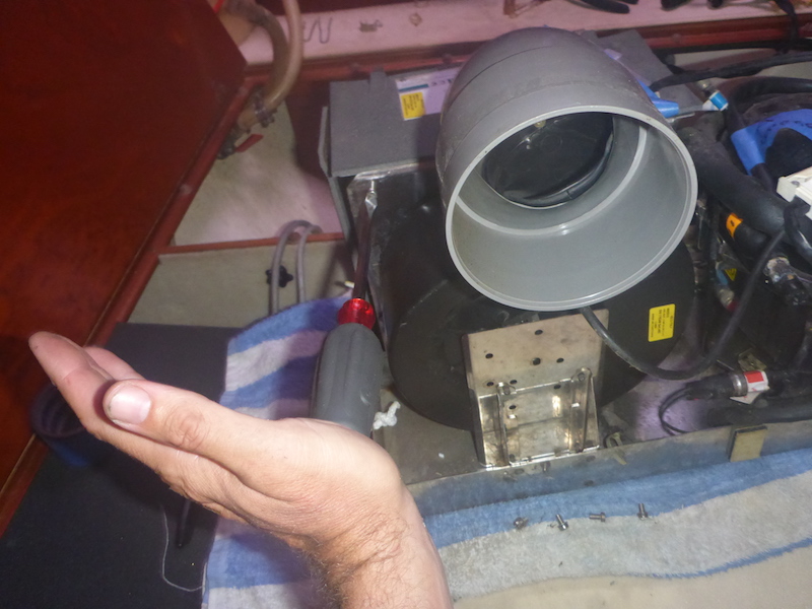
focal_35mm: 28
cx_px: 406
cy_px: 304
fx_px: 657
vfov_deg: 49.7
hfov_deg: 63.4
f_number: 3.3
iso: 800
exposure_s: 1/60
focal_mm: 4.9
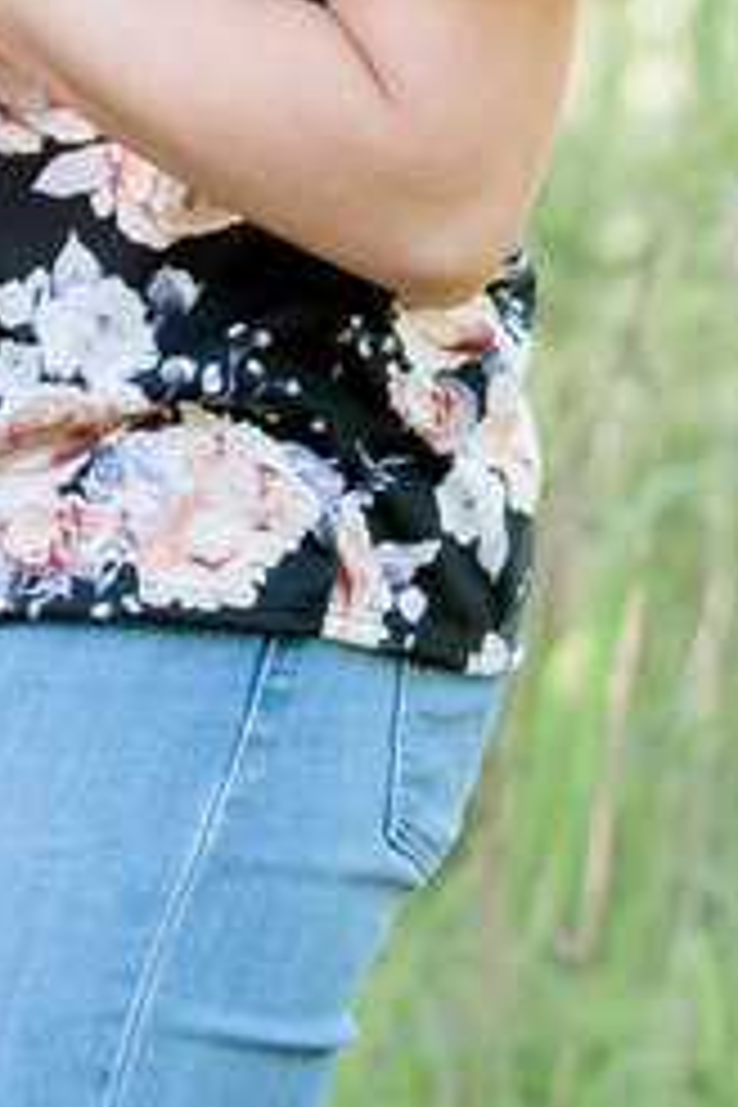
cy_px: -767
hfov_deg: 3.3
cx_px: -238
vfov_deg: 4.9
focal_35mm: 415
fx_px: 12760
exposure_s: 1/200
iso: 400
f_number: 3.2
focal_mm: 85
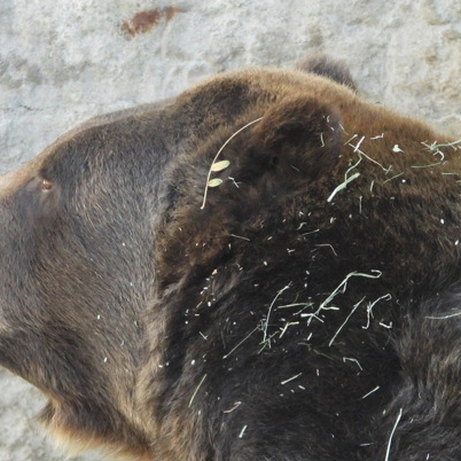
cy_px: 336
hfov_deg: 2.0
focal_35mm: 879
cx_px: 166
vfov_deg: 2.0
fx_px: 13244
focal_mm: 89.9
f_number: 5
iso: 640
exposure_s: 1/60
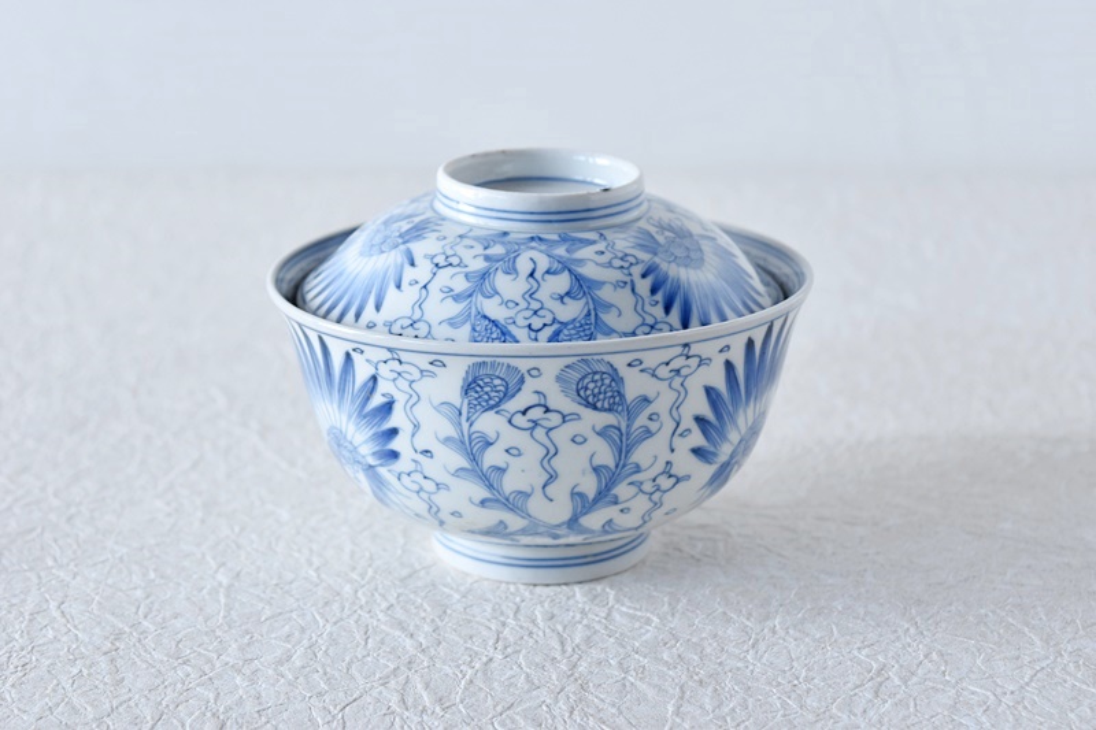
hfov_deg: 26.0
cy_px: 365
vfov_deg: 17.5
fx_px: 2374
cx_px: 548
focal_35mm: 78
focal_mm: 52
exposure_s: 1/15
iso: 800
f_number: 5.6
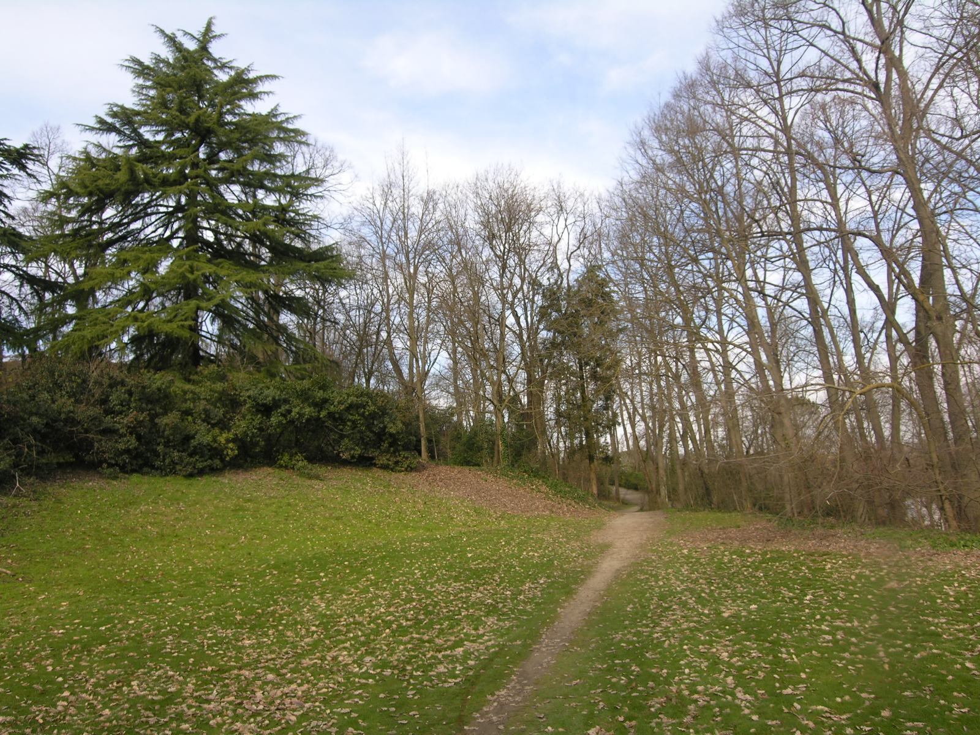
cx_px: 490
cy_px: 368
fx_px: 679
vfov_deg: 56.8
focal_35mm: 24
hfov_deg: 71.6
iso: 50
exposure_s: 1/177
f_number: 4.5
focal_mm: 6.1
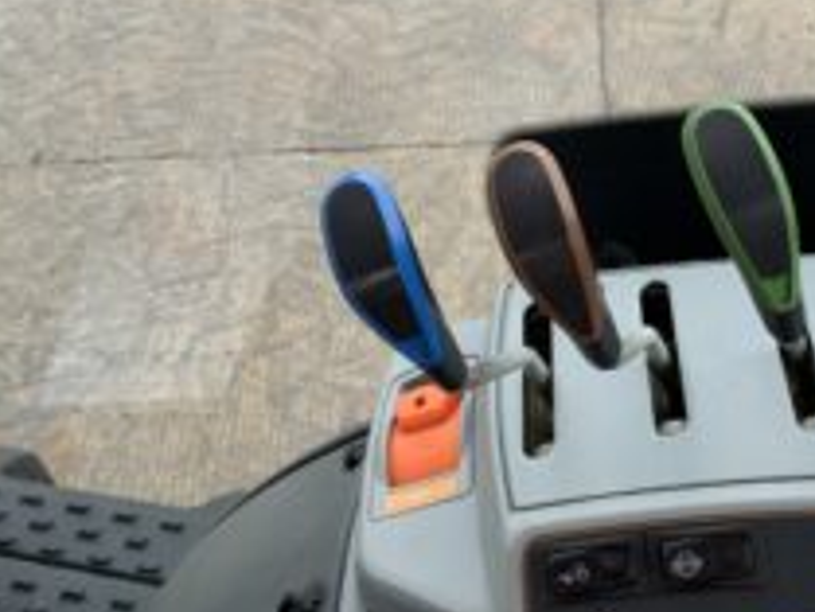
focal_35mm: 50
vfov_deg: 29.0
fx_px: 1178
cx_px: 694
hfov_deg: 36.4
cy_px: 222
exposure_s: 1/122
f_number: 1.8
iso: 50
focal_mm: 3
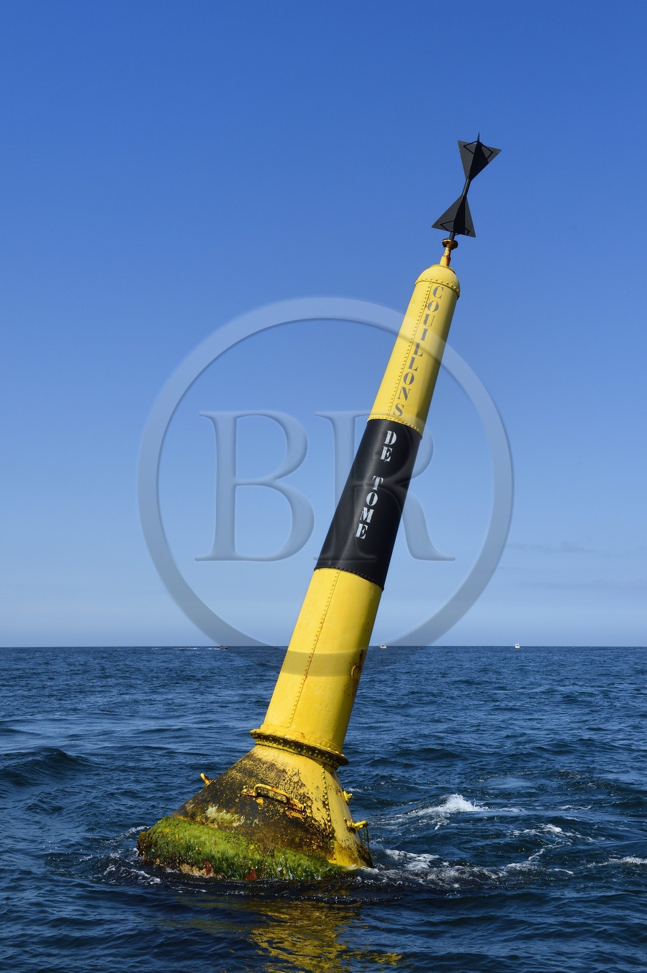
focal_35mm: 50
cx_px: 324
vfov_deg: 39.6
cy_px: 486
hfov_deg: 26.9
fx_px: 1350
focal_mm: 50
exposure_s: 1/1000
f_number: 10
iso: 400
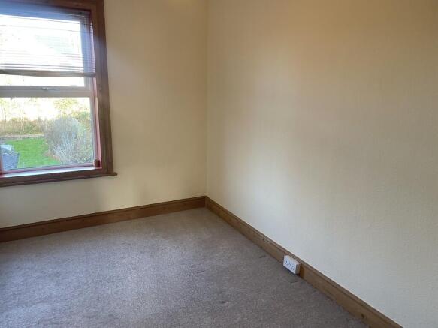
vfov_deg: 53.0
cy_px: 164
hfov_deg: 67.3
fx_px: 329
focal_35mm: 26
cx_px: 219
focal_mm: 4.2
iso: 100
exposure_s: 1/100
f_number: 1.6
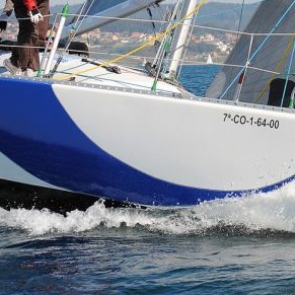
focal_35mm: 228
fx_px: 2200
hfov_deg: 7.7
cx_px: 176
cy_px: 55
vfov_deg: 7.7
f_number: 5.6
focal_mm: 65
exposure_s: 1/500
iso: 100
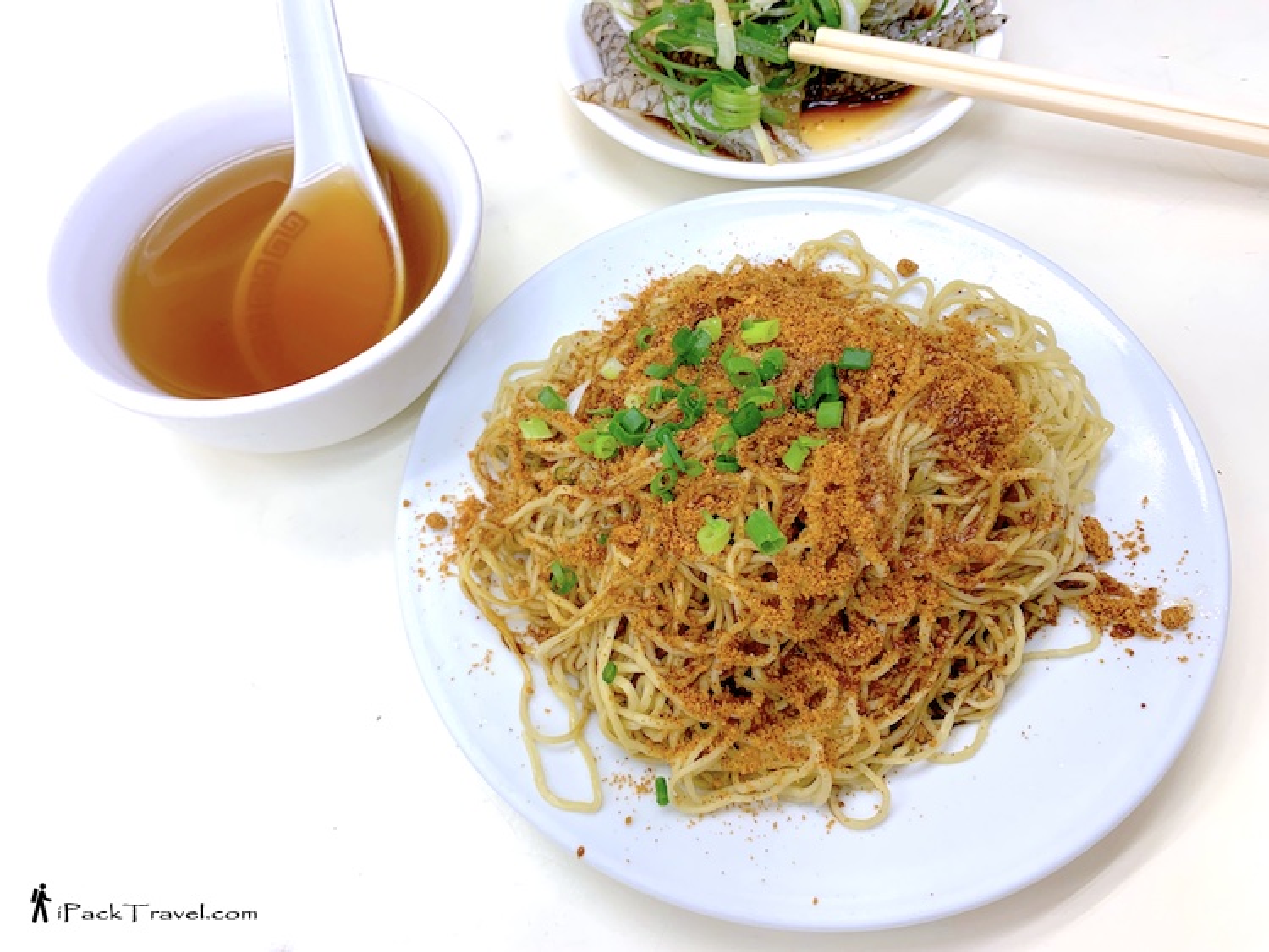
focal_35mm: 26
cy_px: 476
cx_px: 634
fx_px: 953
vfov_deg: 53.1
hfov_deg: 67.3
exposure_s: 1/50
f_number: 1.8
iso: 50
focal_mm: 4.25
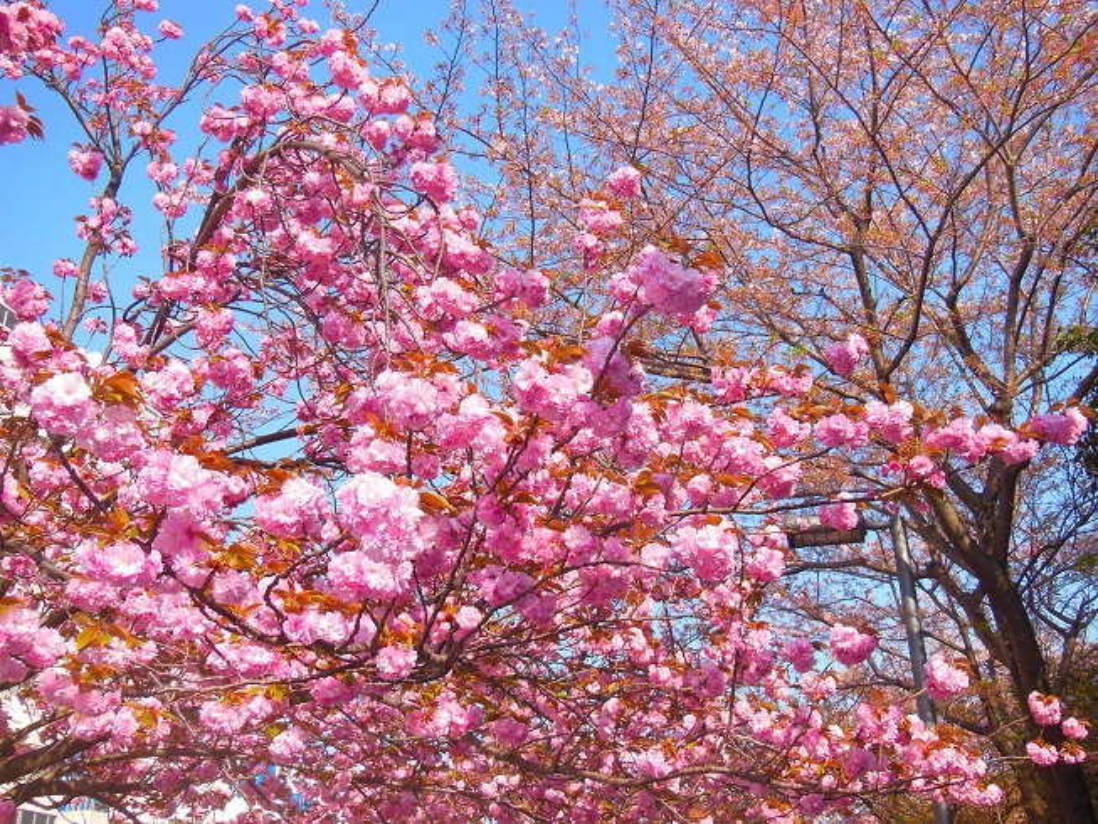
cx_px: 549
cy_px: 412
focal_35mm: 39
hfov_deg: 47.9
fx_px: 1237
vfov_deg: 36.8
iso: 125
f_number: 4.1
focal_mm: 6.9
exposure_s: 1/500
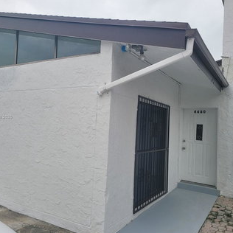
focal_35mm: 31
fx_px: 236
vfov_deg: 52.5
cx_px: 107
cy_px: 117
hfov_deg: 52.5
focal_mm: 5.4
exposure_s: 1/686
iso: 40
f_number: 1.8
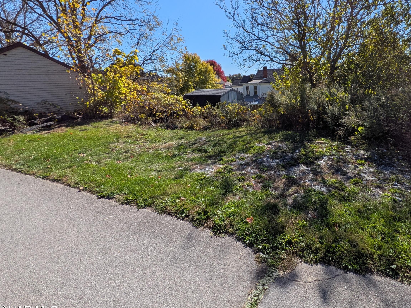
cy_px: 127
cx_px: 268
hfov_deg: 88.3
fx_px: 202
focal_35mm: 17
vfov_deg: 74.1
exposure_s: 1/1387
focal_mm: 1.54
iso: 30
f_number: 2.2
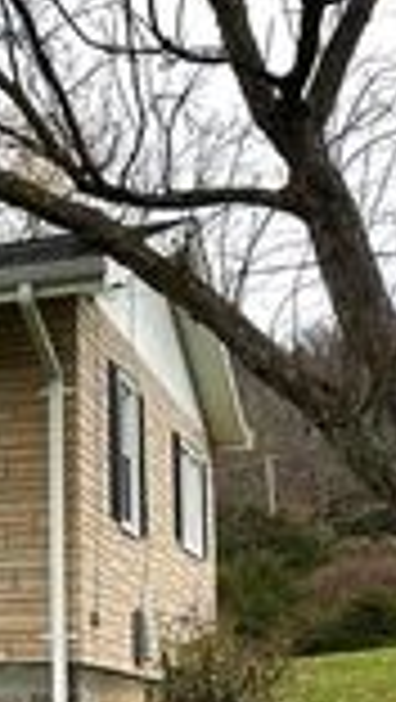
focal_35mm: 84
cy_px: 565
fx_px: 1565
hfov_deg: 10.8
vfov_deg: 24.9
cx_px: -720
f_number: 1.78
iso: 80
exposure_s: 1/623
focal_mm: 6.86
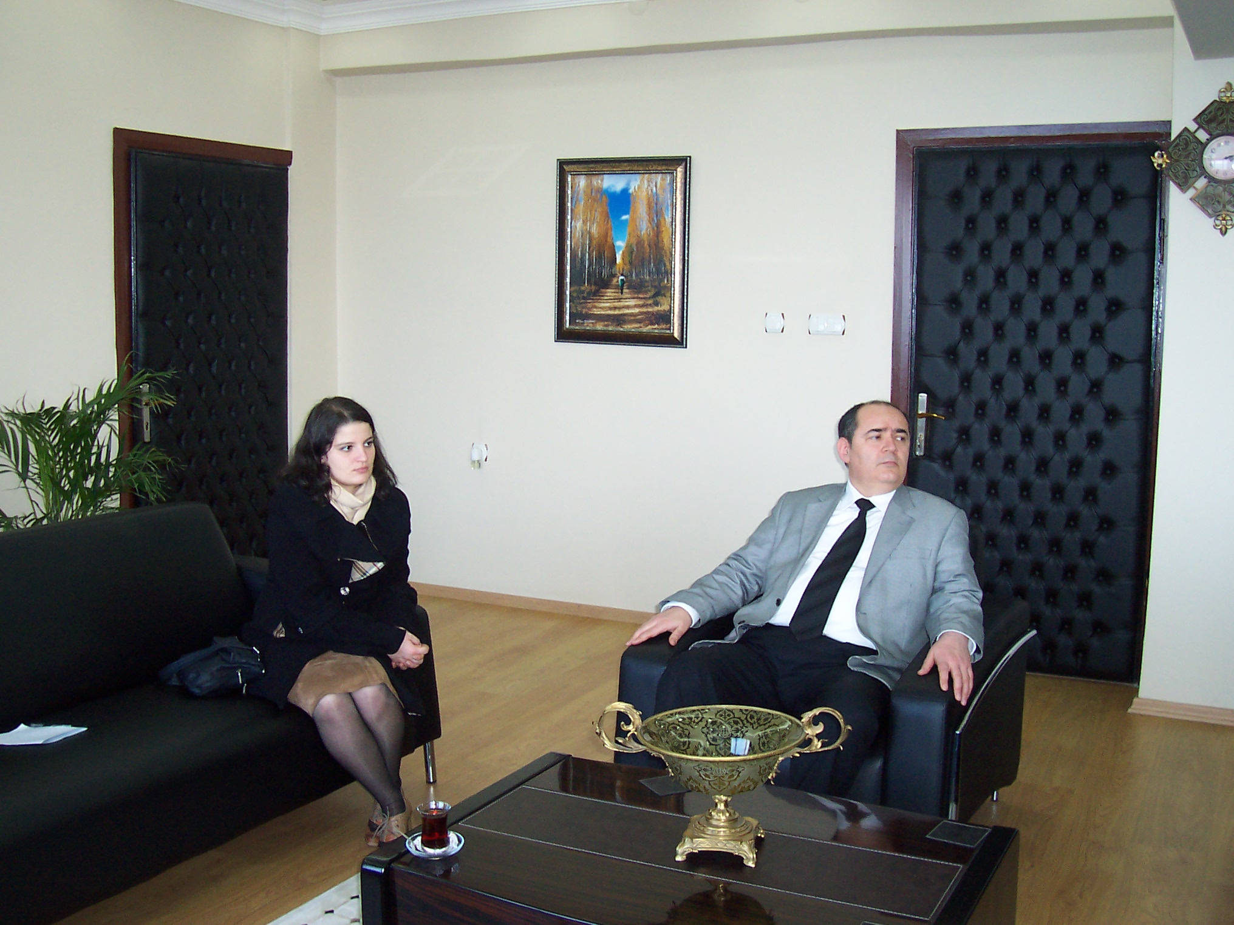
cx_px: 617
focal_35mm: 37
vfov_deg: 38.7
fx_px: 1319
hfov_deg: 50.1
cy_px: 462
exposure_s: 1/60
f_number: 2.8
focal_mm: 5.6
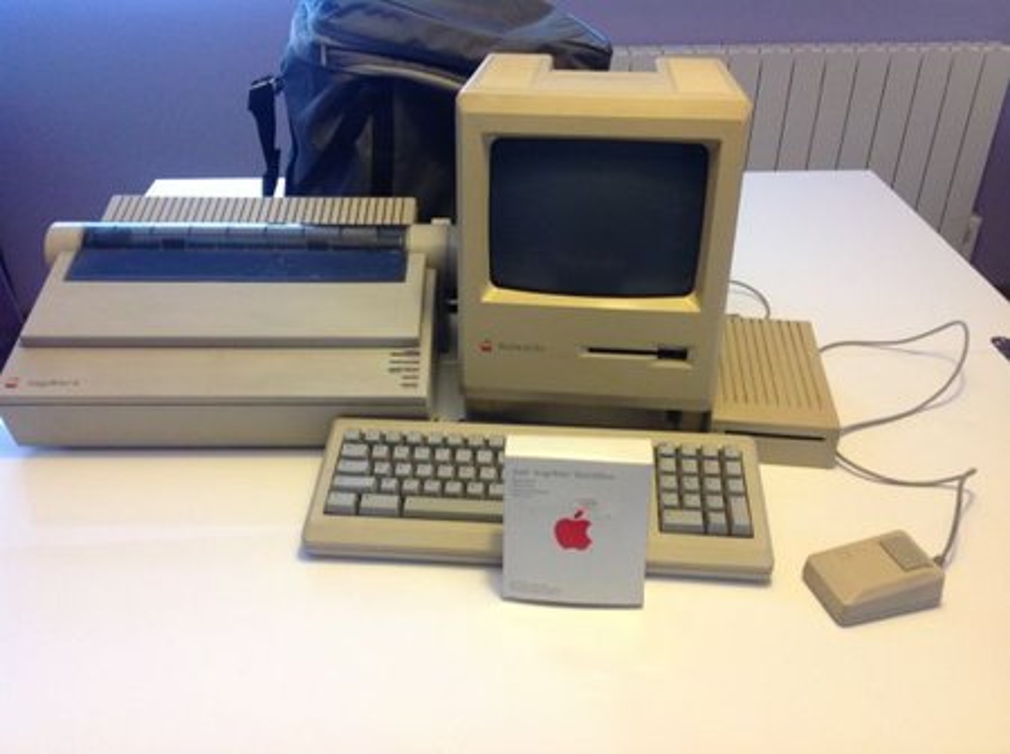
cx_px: 505
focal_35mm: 35
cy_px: 377
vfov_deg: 40.6
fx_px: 1020
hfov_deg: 52.7
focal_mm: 4.28
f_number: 2.4
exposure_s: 1/15
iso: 160
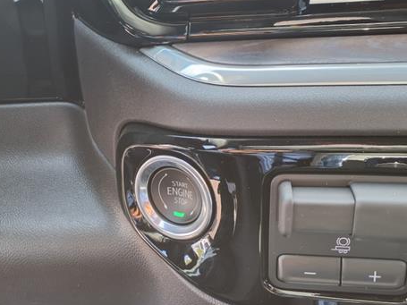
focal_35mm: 38
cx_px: 149
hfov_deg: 48.5
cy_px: 164
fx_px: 447
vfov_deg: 37.7
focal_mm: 3.58
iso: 100
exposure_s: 1/40
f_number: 1.9
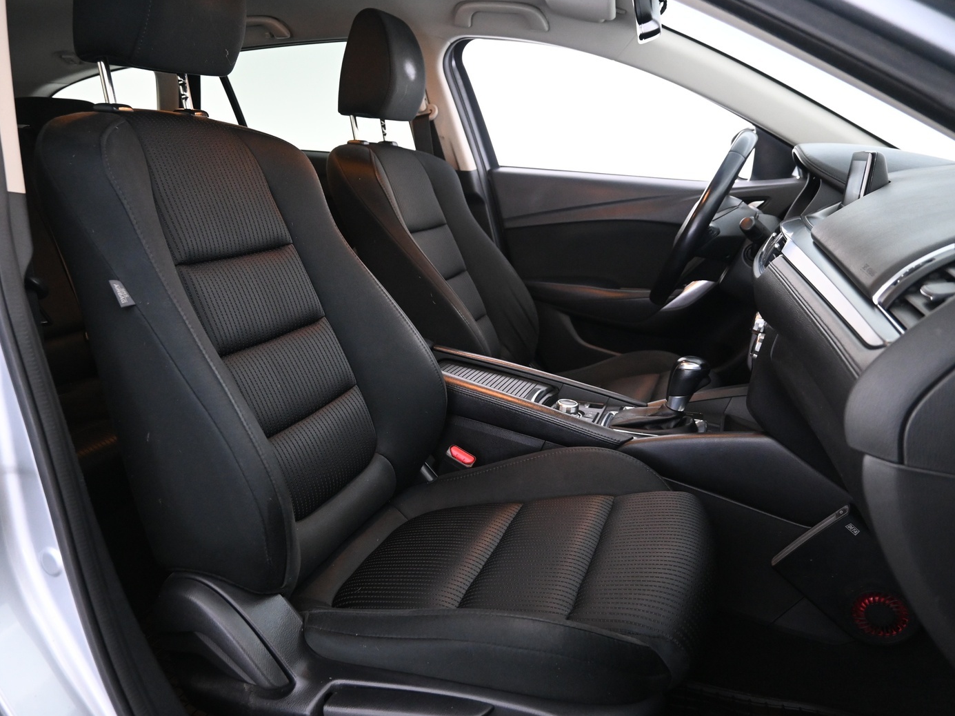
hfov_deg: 65.2
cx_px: 426
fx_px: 745
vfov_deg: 51.3
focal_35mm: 27
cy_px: 346
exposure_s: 1/25
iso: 2200
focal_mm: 16
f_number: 3.5
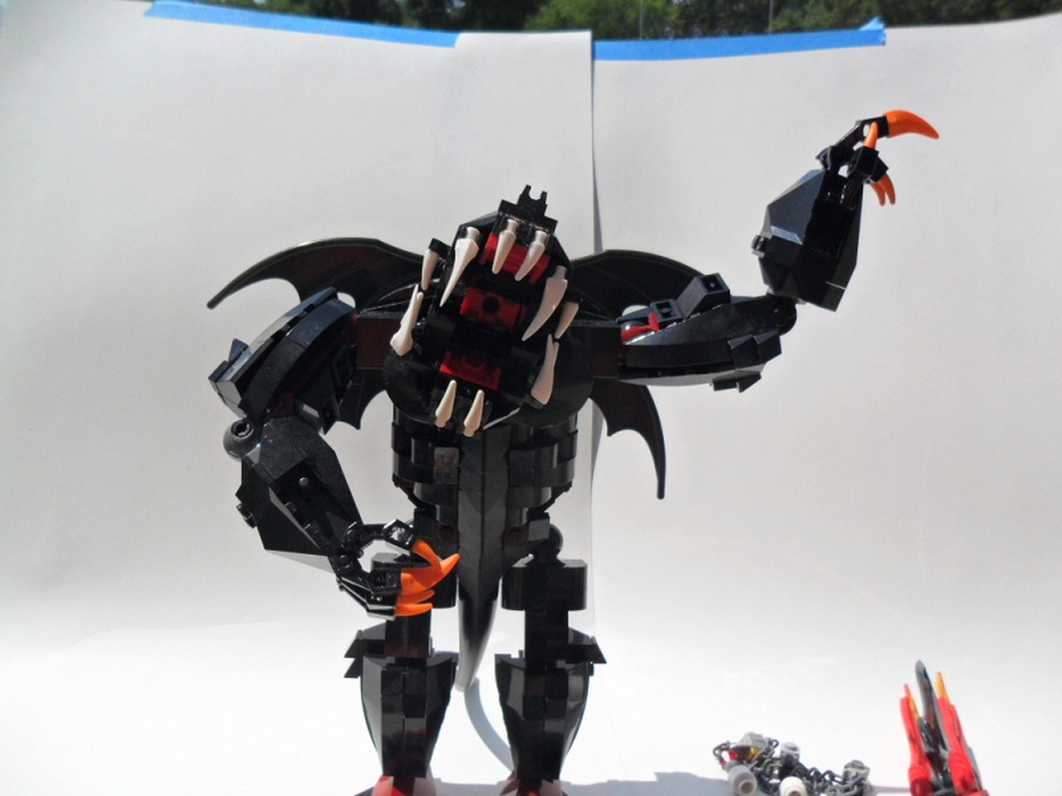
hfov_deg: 65.3
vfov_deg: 51.4
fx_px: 828
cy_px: 398
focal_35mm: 27
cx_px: 531
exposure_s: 1/350
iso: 100
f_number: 8.9
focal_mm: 4.9
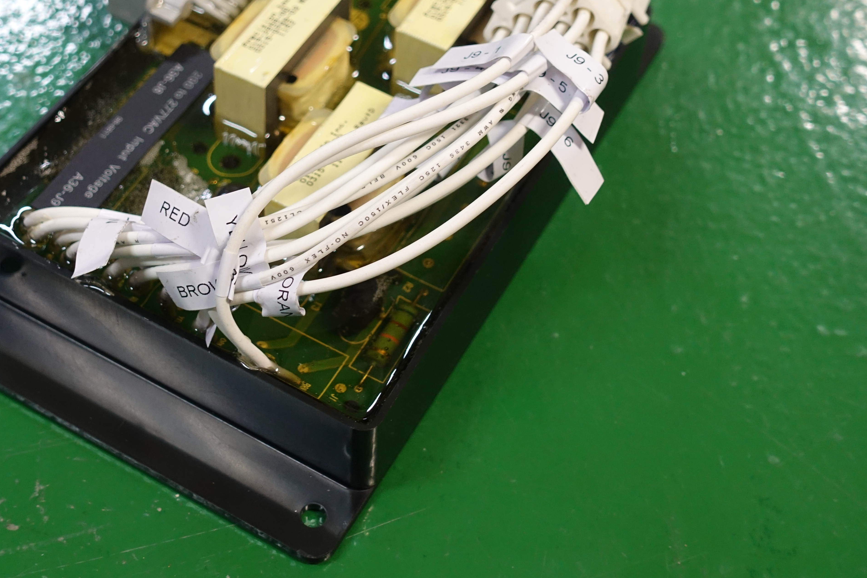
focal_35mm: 62
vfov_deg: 21.8
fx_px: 1493
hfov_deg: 32.2
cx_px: 309
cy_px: 193
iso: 800
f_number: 2.8
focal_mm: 15.94
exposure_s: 1/20
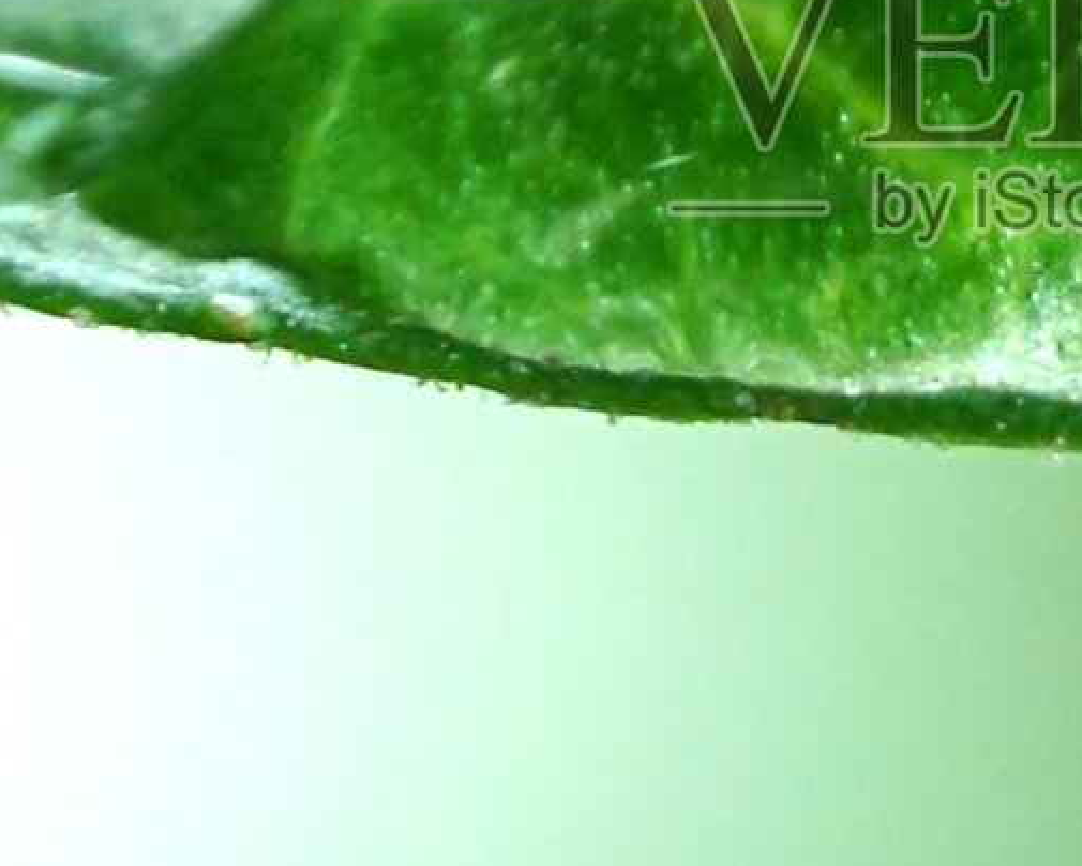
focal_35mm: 602
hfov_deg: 3.2
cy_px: 104
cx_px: 1024
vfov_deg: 2.6
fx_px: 19293
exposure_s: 1/80
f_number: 8
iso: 500
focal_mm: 135
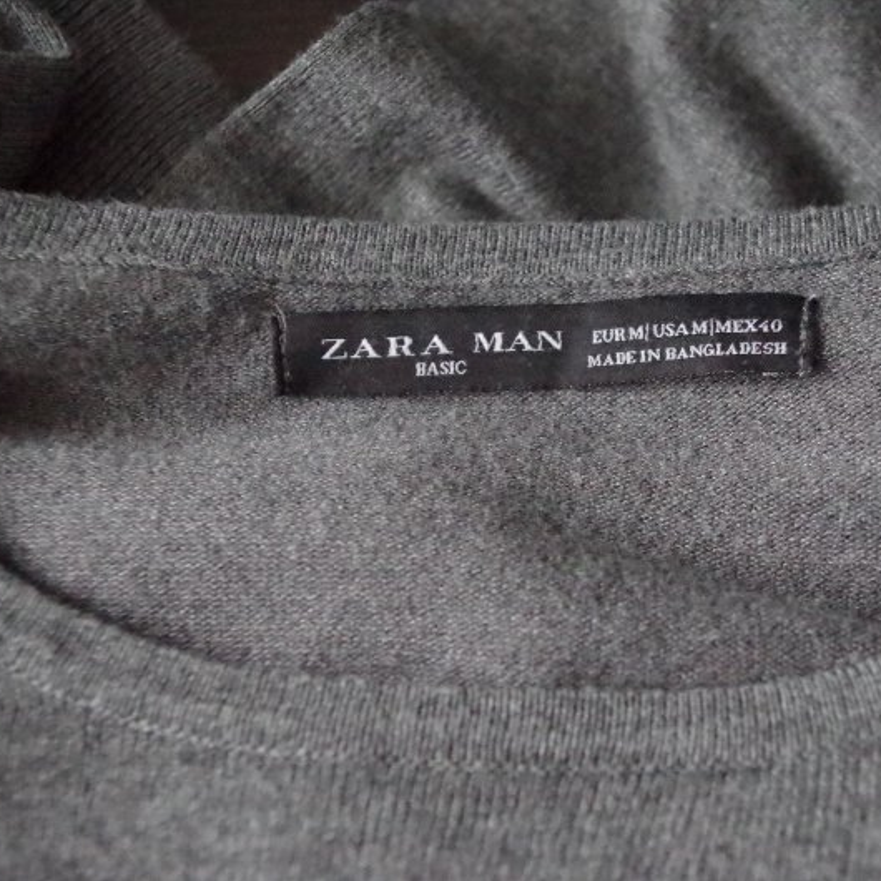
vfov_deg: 33.7
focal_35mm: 50
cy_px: 440
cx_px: 613
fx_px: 1454
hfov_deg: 33.3
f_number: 5
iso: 12800
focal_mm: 26.25
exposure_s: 1/30
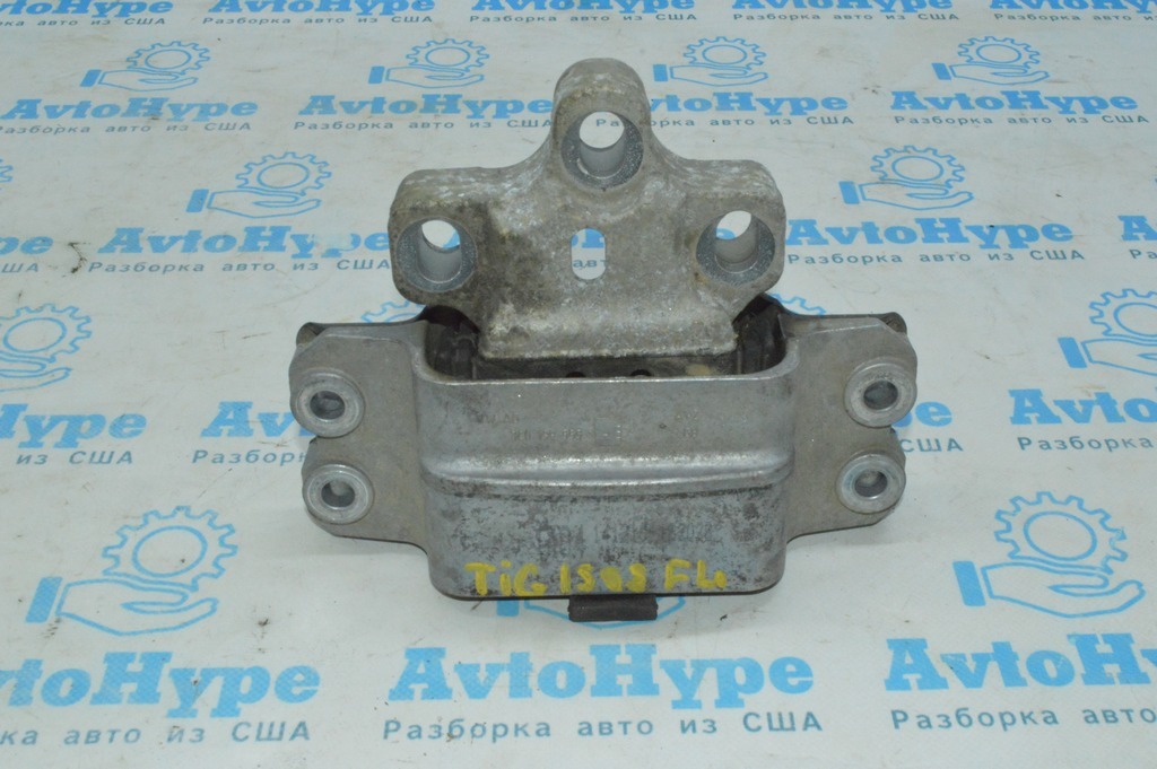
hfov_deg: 43.6
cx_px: 578
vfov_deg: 29.8
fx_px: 1445
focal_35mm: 45
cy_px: 384
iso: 5600
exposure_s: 1/50
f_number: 29
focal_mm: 30
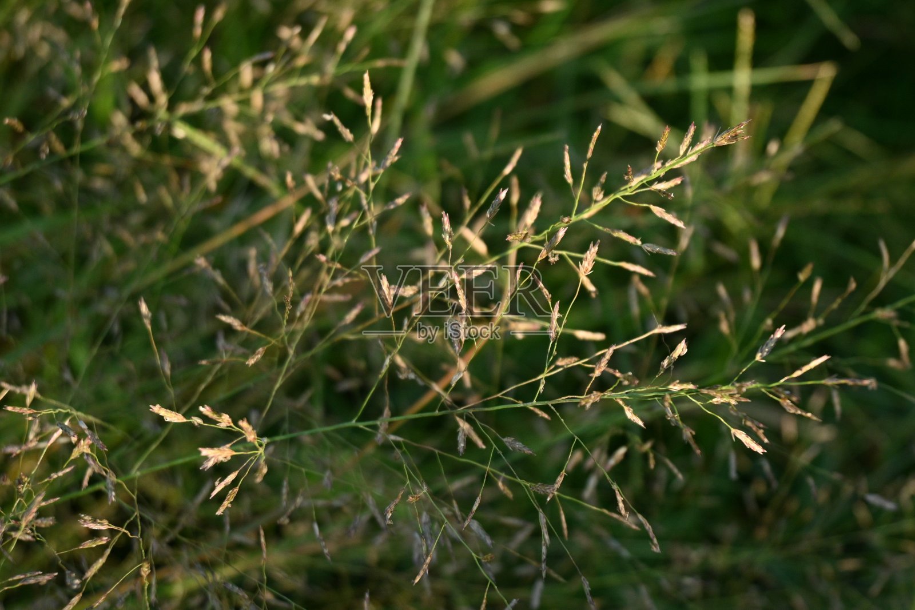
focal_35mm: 70
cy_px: 305
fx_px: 1792
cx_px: 458
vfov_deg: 19.3
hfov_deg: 28.6
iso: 400
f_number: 7.1
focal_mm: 47
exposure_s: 1/400
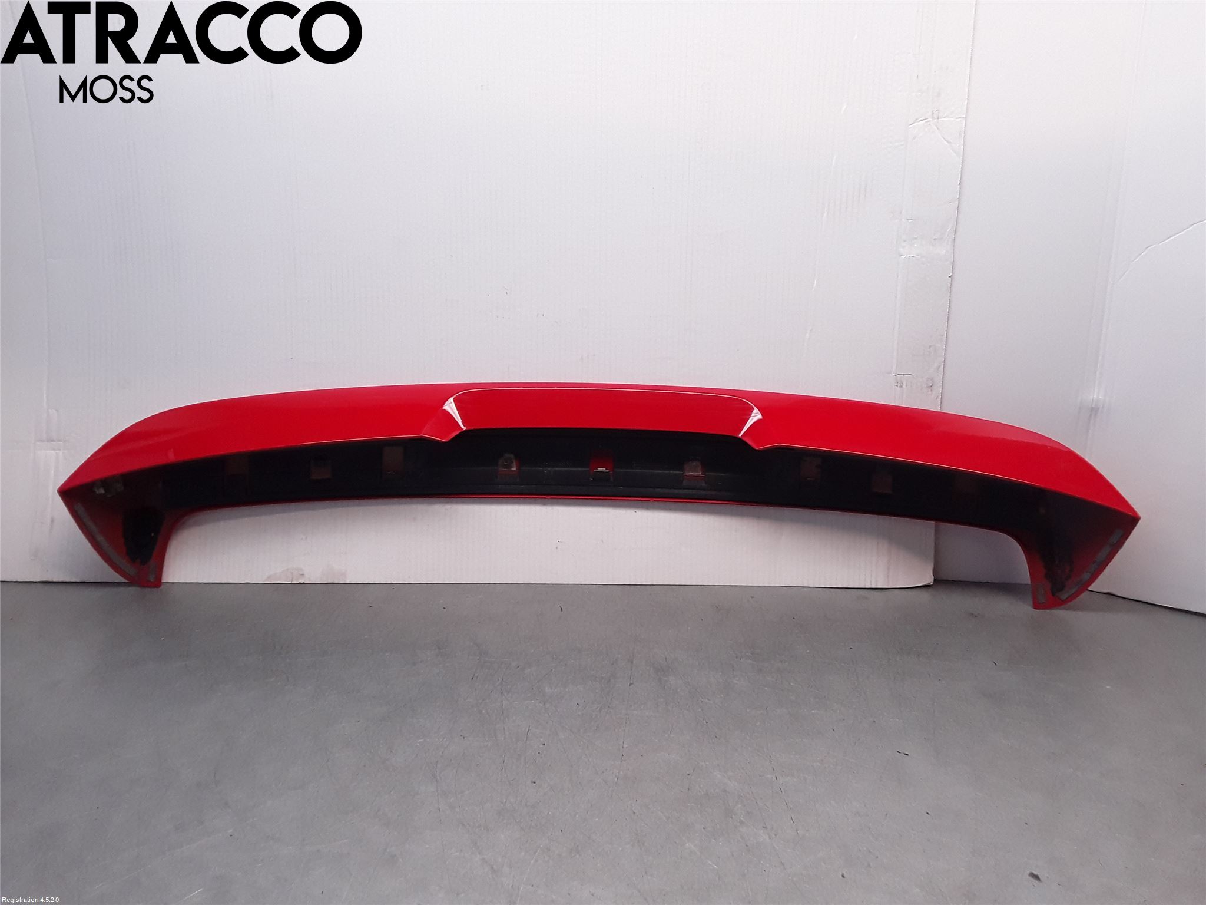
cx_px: 603
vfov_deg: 49.7
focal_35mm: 28
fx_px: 976
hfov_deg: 63.4
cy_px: 452
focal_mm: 2.91
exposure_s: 1/204
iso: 100
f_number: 1.9
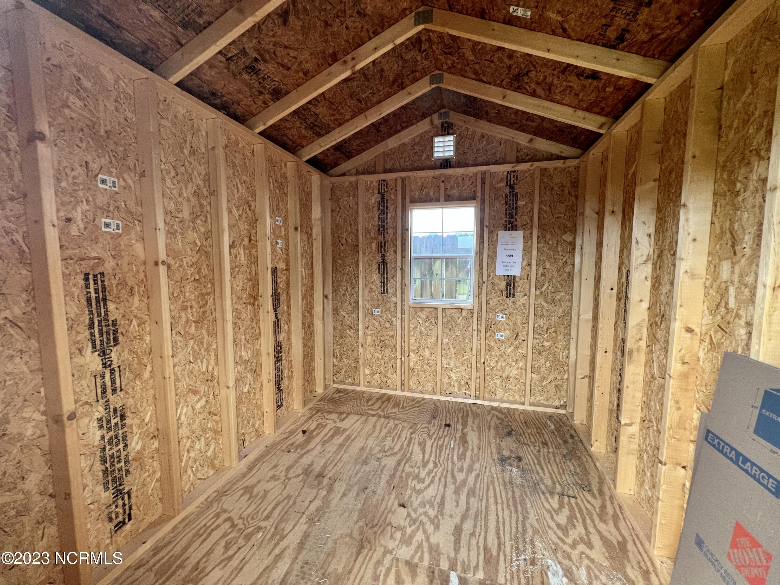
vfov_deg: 89.9
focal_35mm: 13
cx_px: 390
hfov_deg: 106.2
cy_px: 292
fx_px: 293
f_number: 1.8
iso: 200
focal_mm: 1.57
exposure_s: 1/99
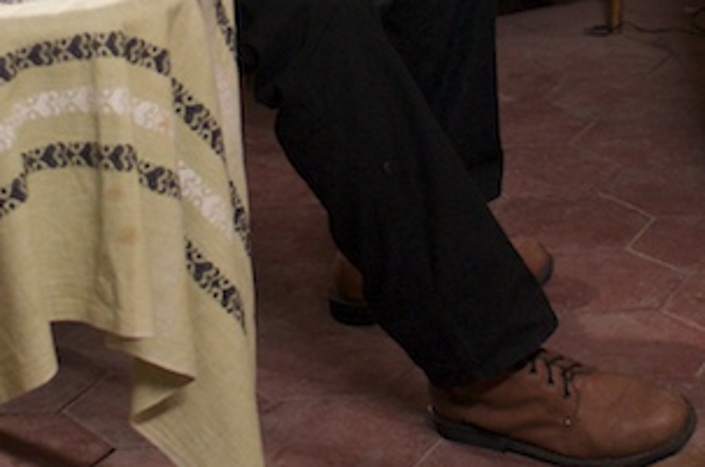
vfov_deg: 9.3
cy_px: -254
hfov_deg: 14.4
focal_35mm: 142
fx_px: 2776
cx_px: 528
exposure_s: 1/80
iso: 500
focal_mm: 28
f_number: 2.8
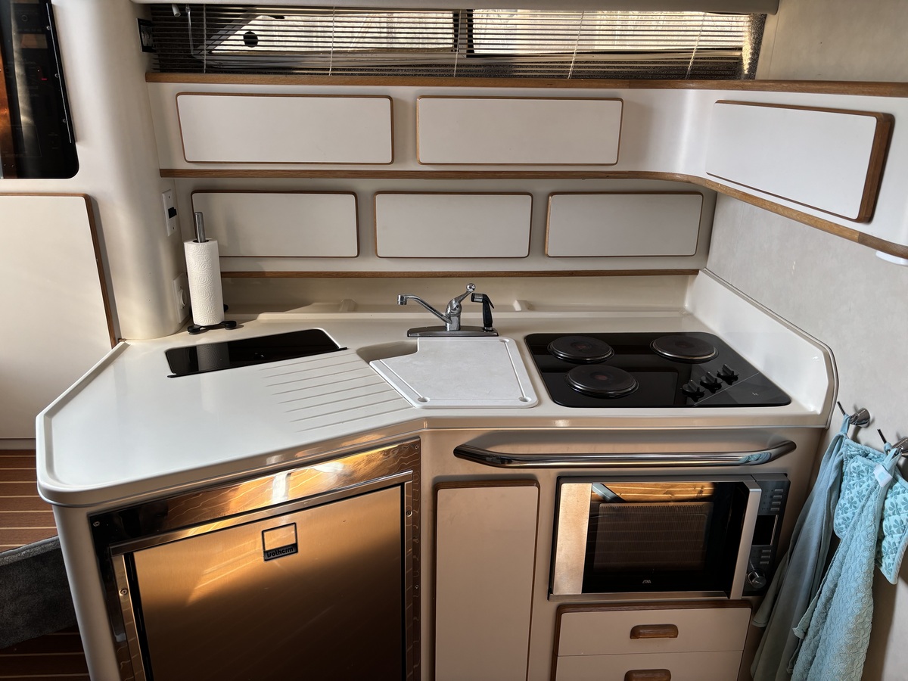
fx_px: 682
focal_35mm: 26
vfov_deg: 53.1
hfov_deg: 67.3
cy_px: 340
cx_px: 454
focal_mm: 5.96
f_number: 1.6
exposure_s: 1/121
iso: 50
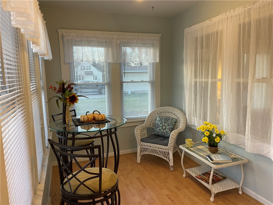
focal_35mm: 26
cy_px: 102
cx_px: 136
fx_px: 205
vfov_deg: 53.1
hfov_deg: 67.3
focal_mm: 4.2
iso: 80
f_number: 1.6
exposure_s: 1/60
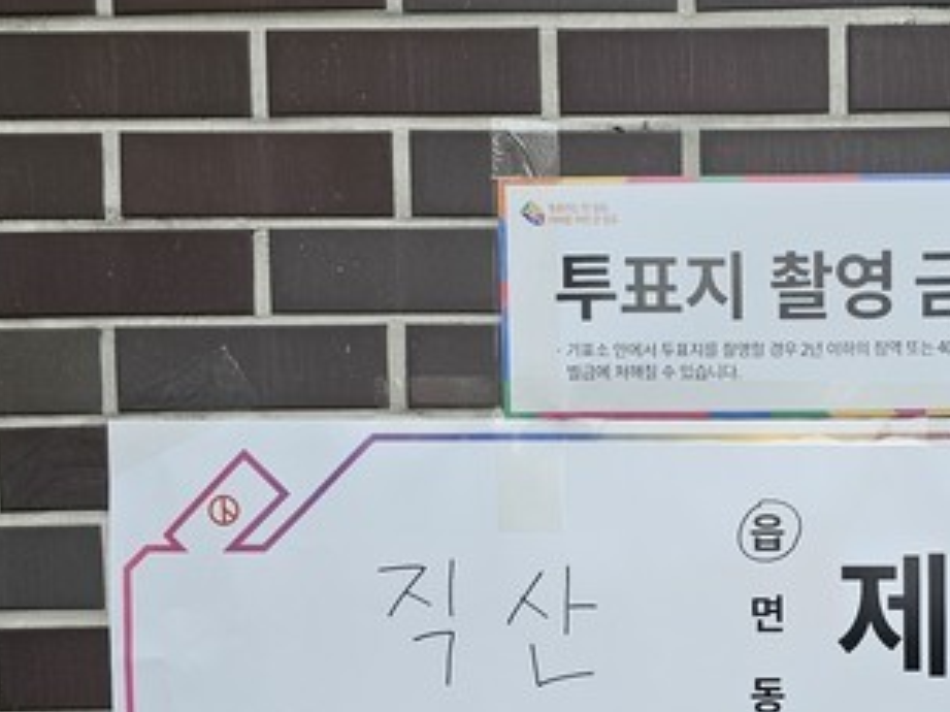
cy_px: 532
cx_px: 808
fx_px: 1234
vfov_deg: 31.6
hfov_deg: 39.8
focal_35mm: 45
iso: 32
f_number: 1.7
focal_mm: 6.3
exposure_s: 1/359
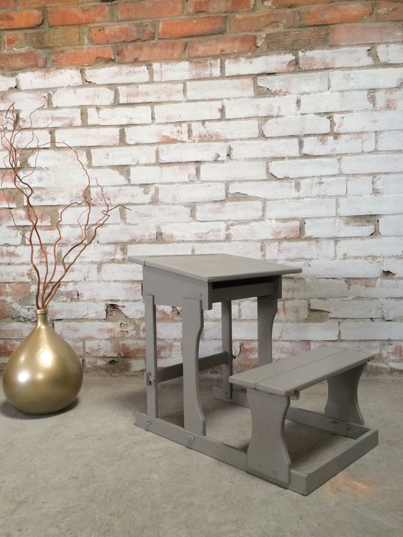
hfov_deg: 48.2
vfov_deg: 61.7
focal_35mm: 29
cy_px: 268
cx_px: 202
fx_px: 450
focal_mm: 4.15
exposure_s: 1/30
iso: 64
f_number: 2.2
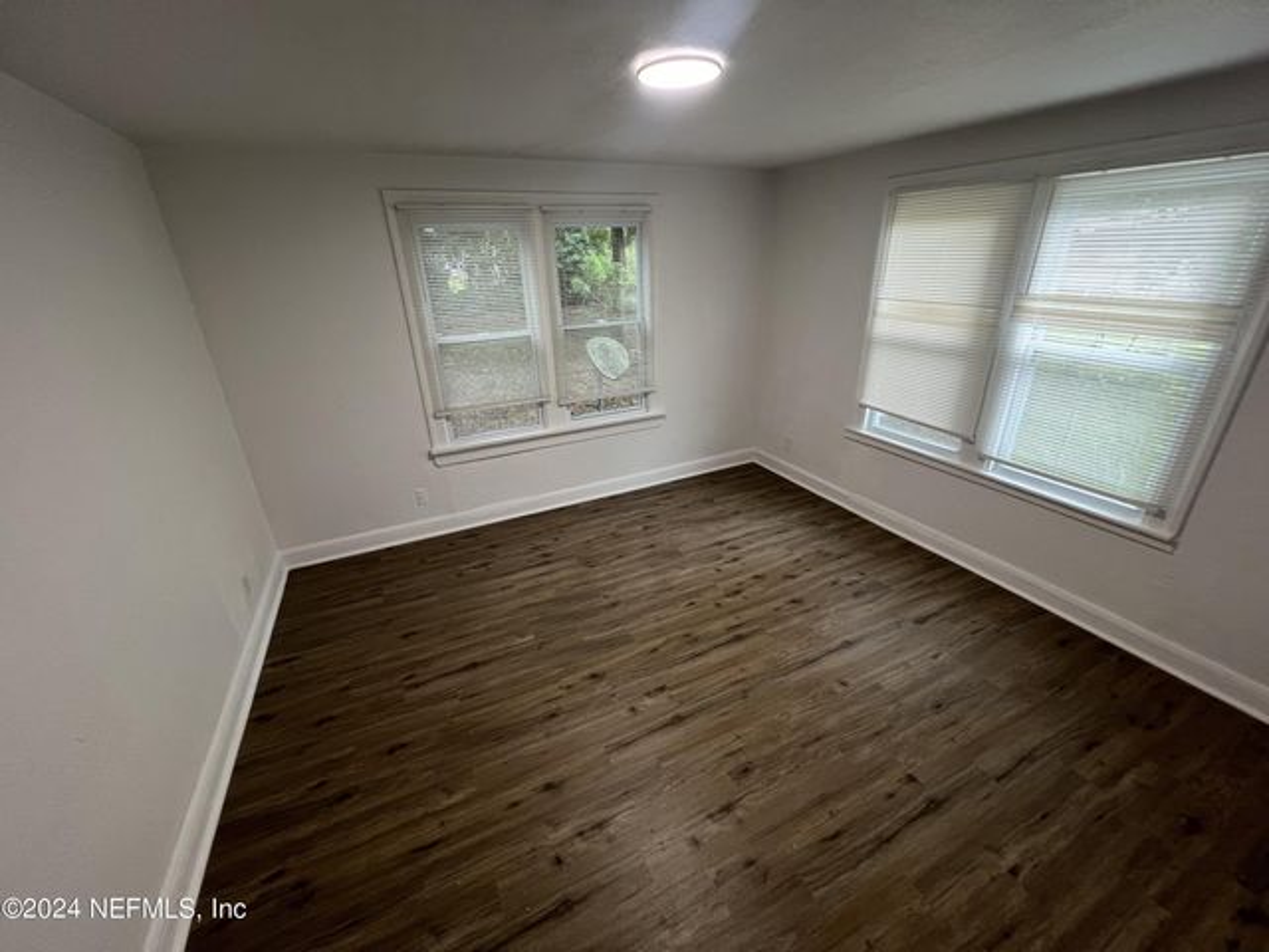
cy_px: 476
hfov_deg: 106.2
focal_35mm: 13
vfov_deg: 89.9
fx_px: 477
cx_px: 634
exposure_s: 1/60
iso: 160
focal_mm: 1.57
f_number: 1.8
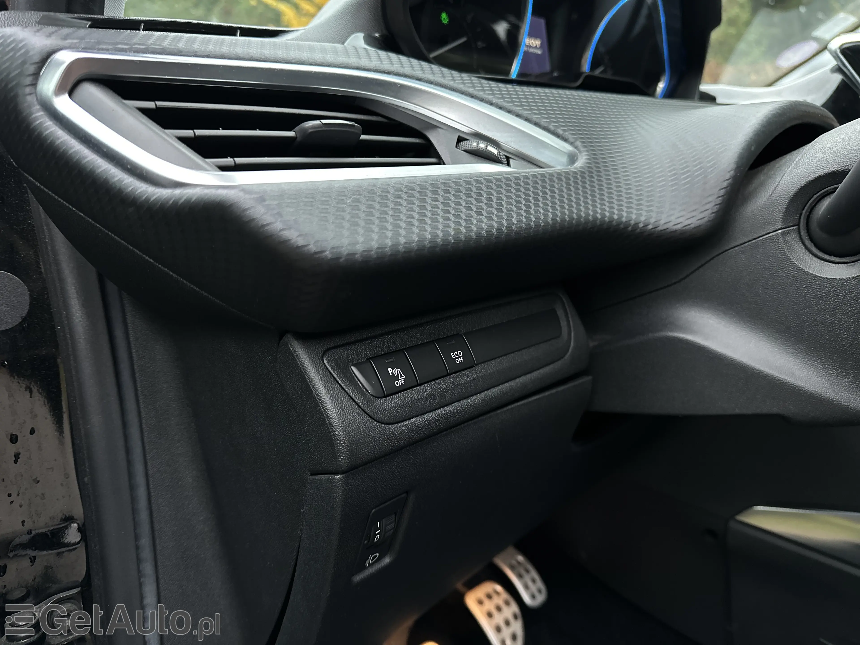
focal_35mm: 24
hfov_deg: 71.6
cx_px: 430
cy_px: 322
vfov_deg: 56.8
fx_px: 596
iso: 1000
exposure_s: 1/40
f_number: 1.78
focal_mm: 6.86
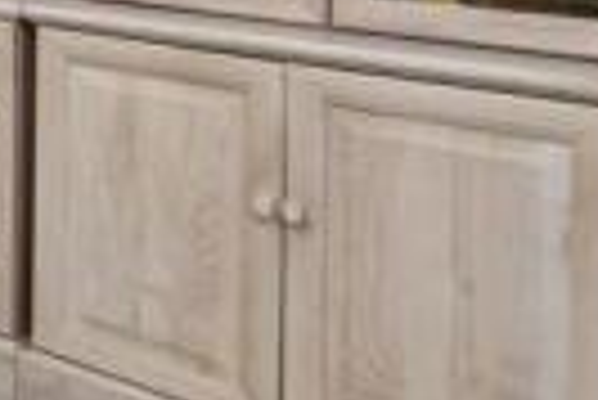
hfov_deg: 16.7
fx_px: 1231
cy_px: -187
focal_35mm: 74
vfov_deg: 16.9
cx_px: -713
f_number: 8
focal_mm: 10
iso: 640
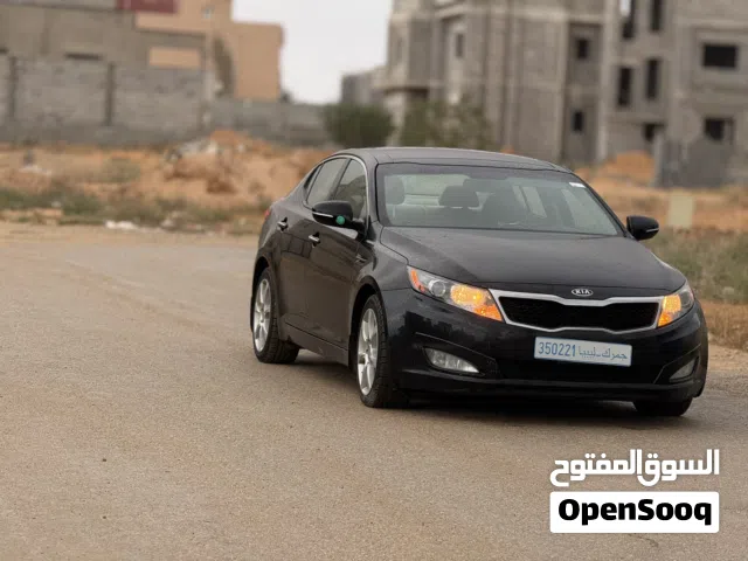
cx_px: 374
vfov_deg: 12.3
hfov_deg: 16.4
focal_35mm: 120
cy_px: 280
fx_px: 2593
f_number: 2.8
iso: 200
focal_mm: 15.66
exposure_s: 1/99
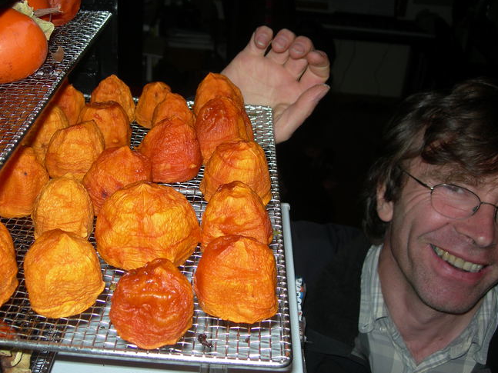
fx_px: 676
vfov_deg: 30.8
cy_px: 166
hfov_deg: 40.4
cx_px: 234
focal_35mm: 47
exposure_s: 1/60.1
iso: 50
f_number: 2.8
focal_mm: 7.8
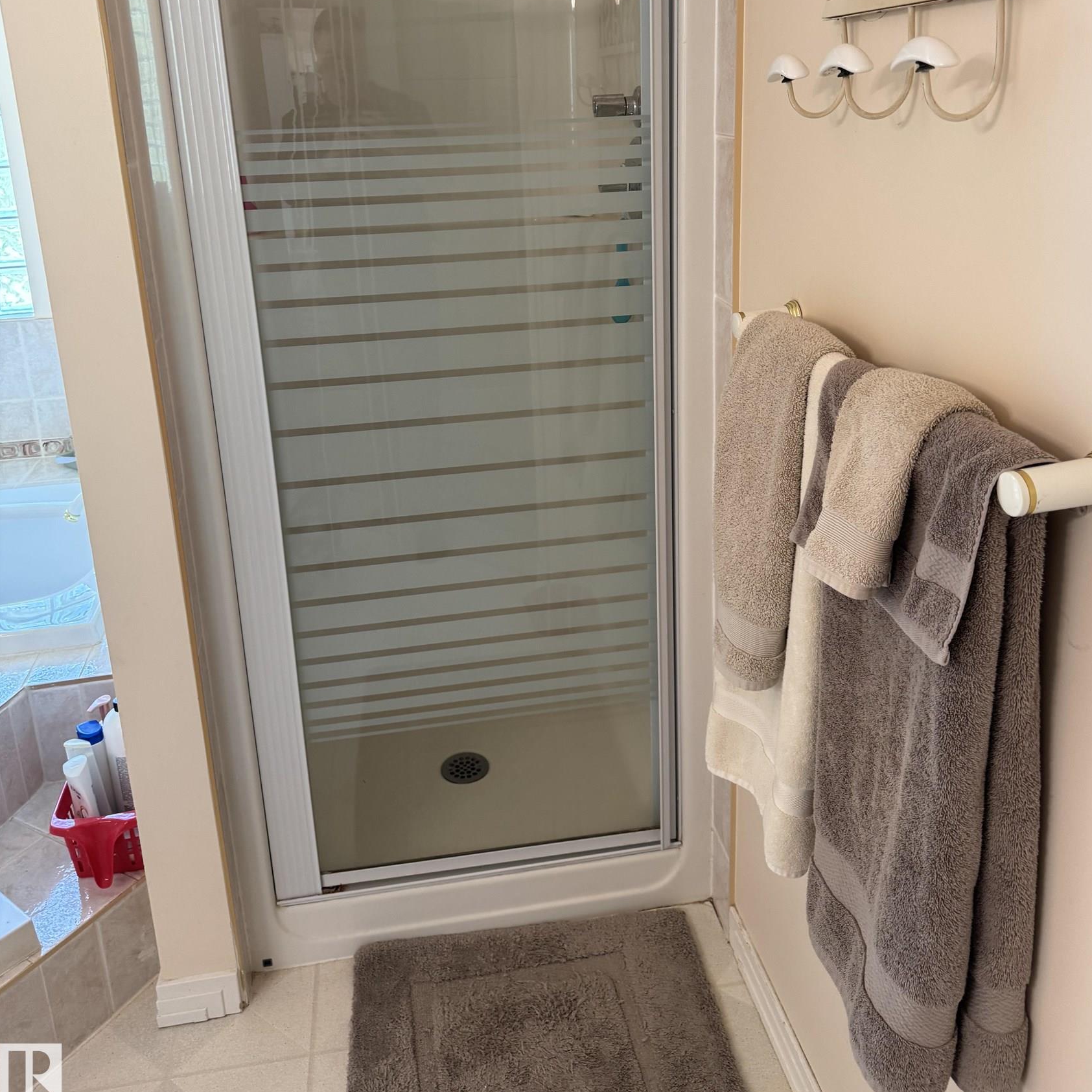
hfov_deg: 55.6
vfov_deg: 54.7
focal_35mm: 29
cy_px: 385
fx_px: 1035
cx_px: 557
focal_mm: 6.76
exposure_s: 1/120
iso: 200
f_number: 1.78
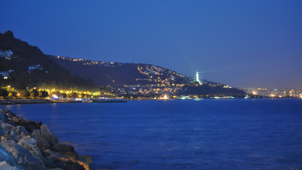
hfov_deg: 24.6
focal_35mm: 87
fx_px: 693
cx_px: 151
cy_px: 76
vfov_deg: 14.0
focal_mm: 55
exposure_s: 1
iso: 1600
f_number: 4
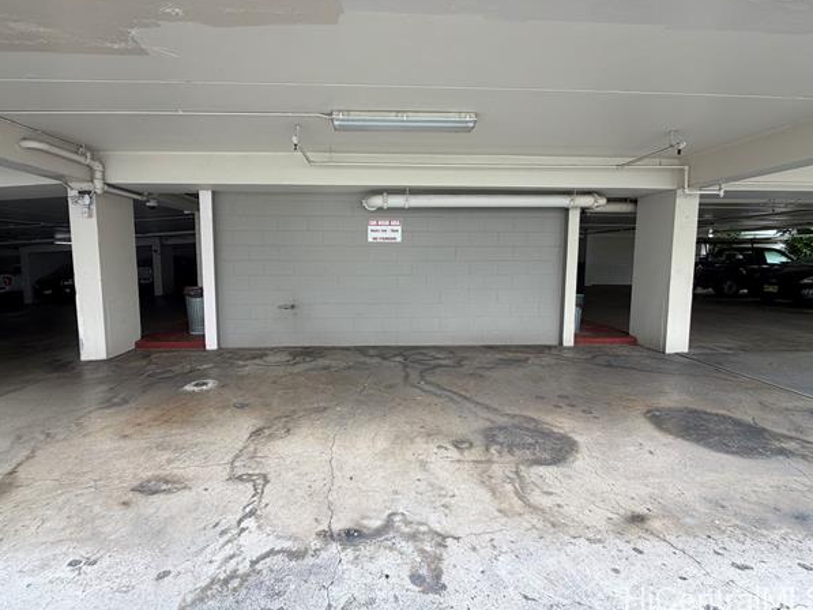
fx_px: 352
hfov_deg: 98.1
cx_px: 389
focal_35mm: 15
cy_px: 286
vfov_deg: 81.7
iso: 40
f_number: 2.2
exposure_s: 1/158
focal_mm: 2.22
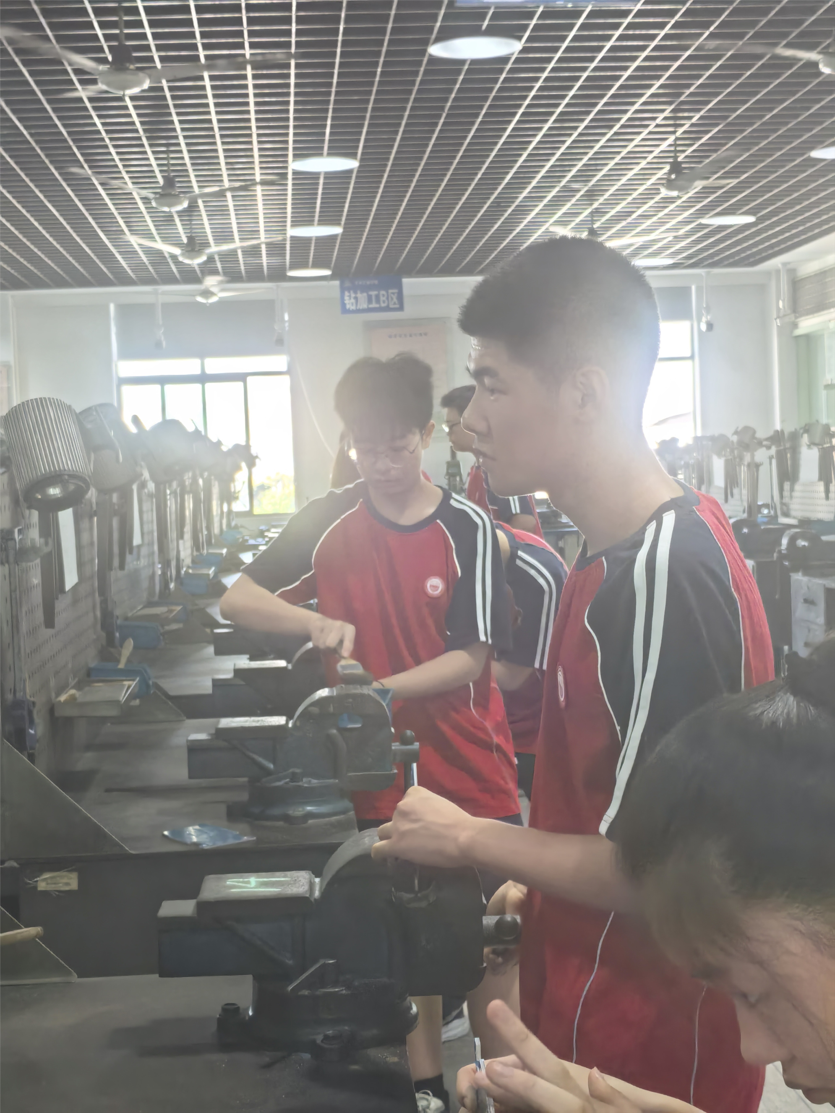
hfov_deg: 27.0
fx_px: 1737
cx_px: 418
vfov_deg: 35.5
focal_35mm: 54
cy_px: 556
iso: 320
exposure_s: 1/115
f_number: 1.9
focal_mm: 5.52
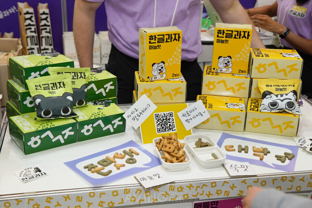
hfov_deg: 45.5
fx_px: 372
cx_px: 156
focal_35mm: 43
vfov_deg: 31.2
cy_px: 104
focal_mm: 29
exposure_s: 1/160
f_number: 4
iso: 800
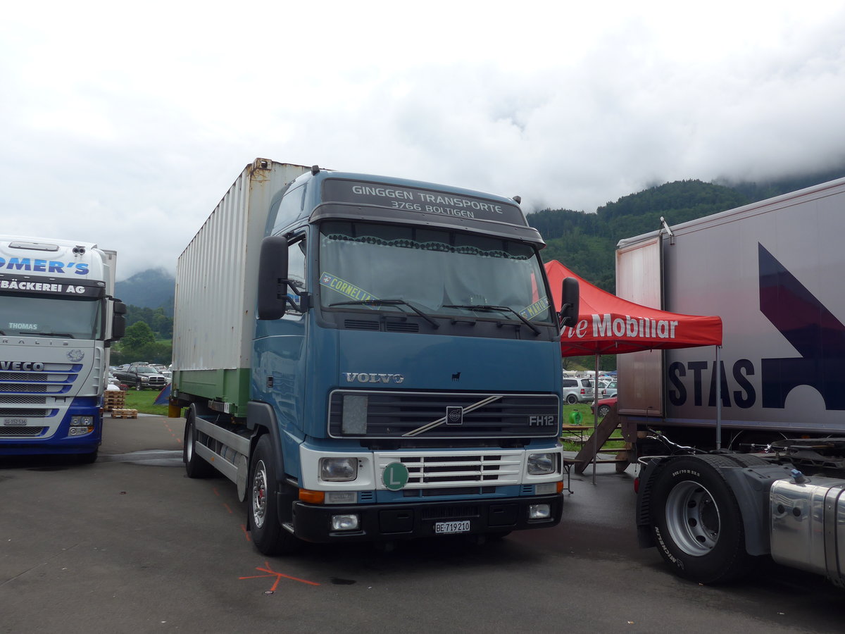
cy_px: 317
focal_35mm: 29
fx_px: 708
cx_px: 422
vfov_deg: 48.2
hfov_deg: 61.7
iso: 80
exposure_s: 1/1000
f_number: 2.8
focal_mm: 6
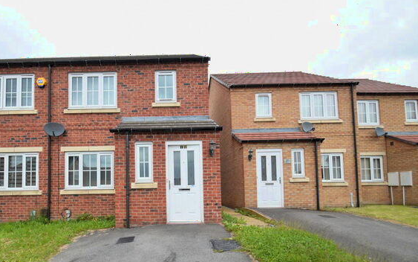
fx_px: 216
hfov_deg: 86.6
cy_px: 166
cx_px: 162
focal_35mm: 19
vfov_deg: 61.3
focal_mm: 10
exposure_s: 1/250
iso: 250
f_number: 8
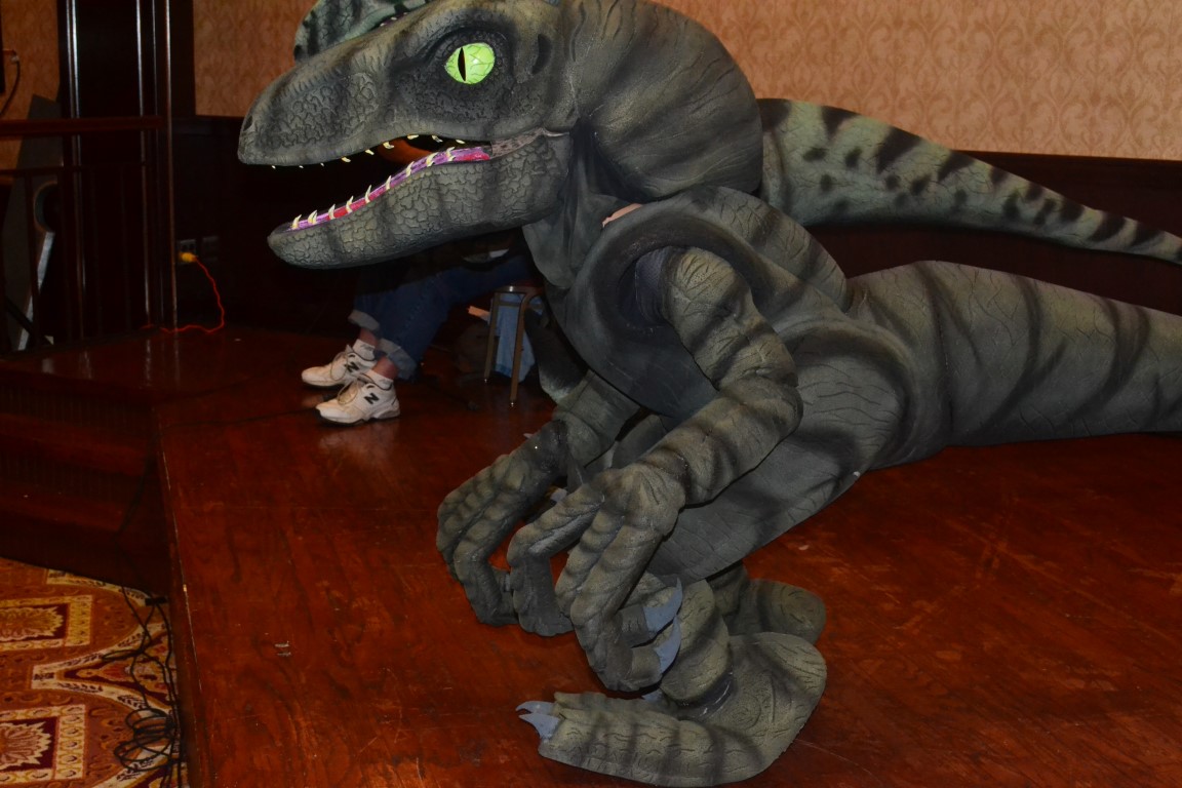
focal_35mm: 48
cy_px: 394
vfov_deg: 28.1
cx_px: 591
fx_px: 1576
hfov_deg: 41.1
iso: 3200
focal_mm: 32
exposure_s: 1/60
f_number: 7.1
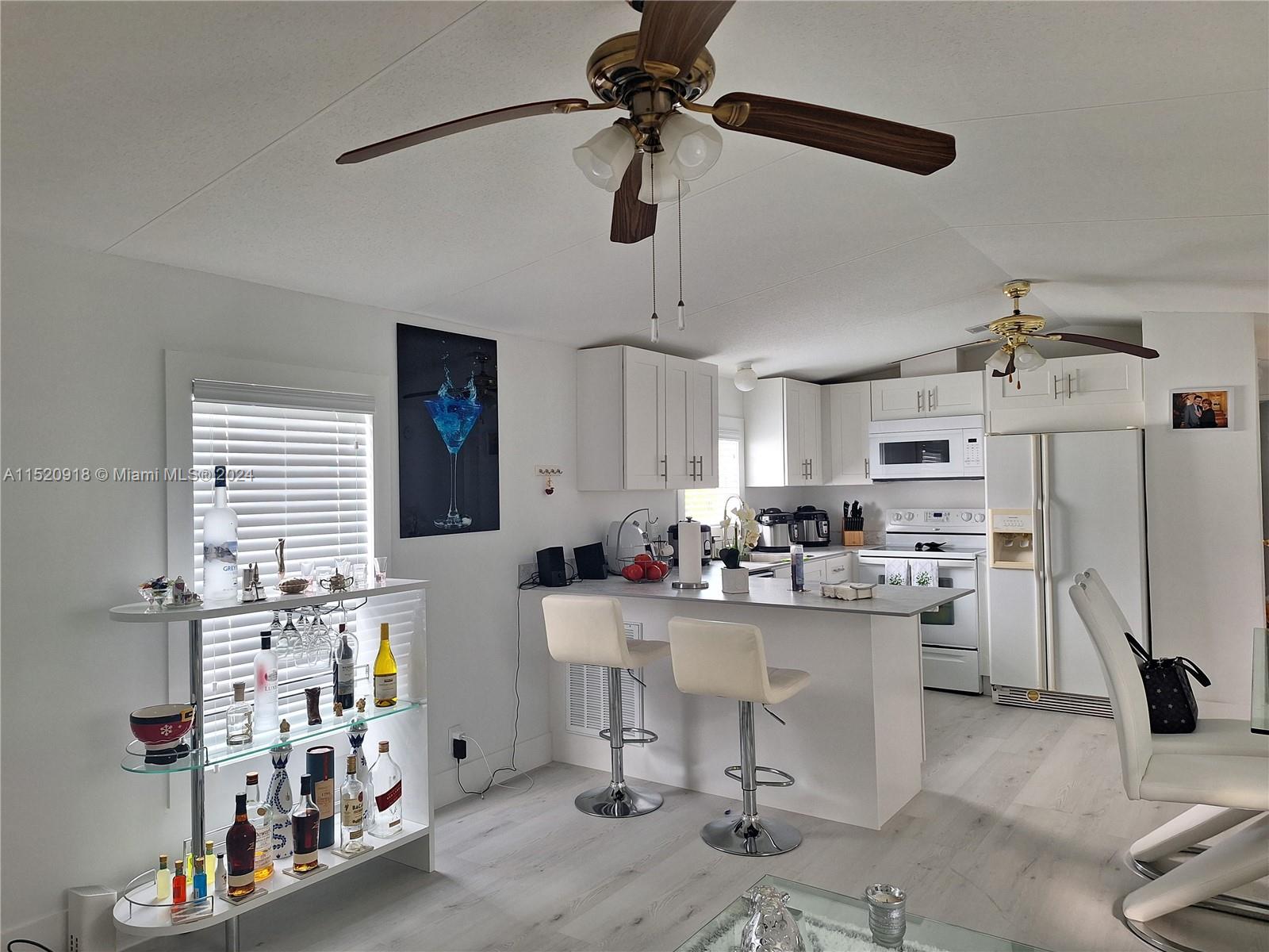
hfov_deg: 73.9
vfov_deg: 58.9
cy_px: 476
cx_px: 634
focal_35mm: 23
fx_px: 843
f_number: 1.8
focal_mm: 5.54
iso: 80
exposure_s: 1/60
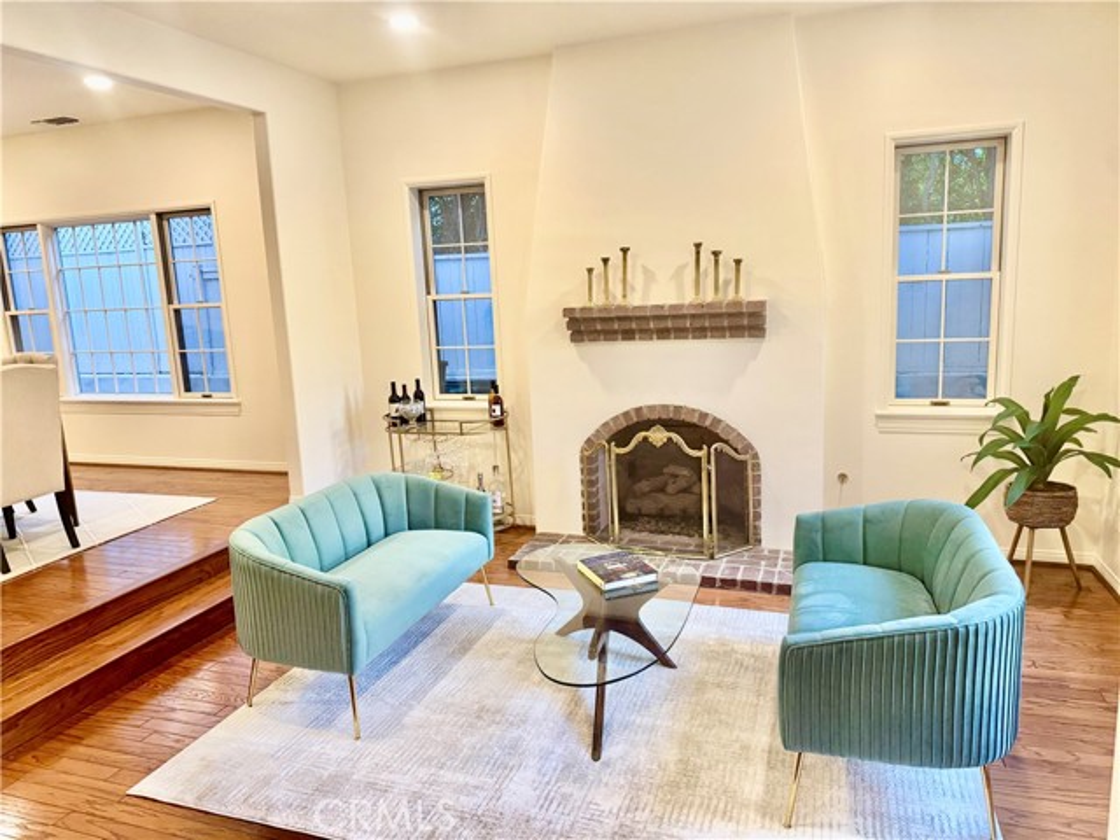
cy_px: 420
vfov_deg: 56.8
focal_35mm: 24
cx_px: 560
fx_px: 777
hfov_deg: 71.6
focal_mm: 6.76
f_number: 1.78
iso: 200
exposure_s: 1/120
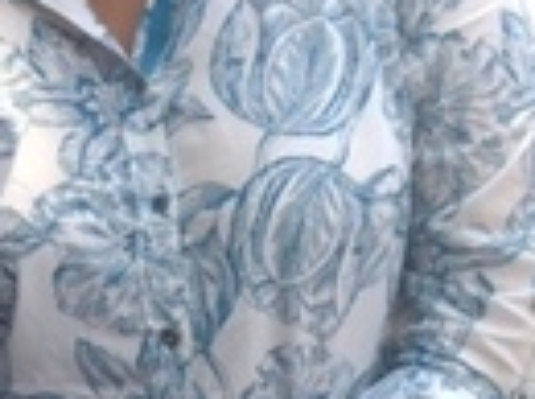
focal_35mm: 122
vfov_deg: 11.8
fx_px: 1882
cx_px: 0
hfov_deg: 15.9
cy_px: 502
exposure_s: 1/235
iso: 50
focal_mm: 4.12
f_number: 2.4
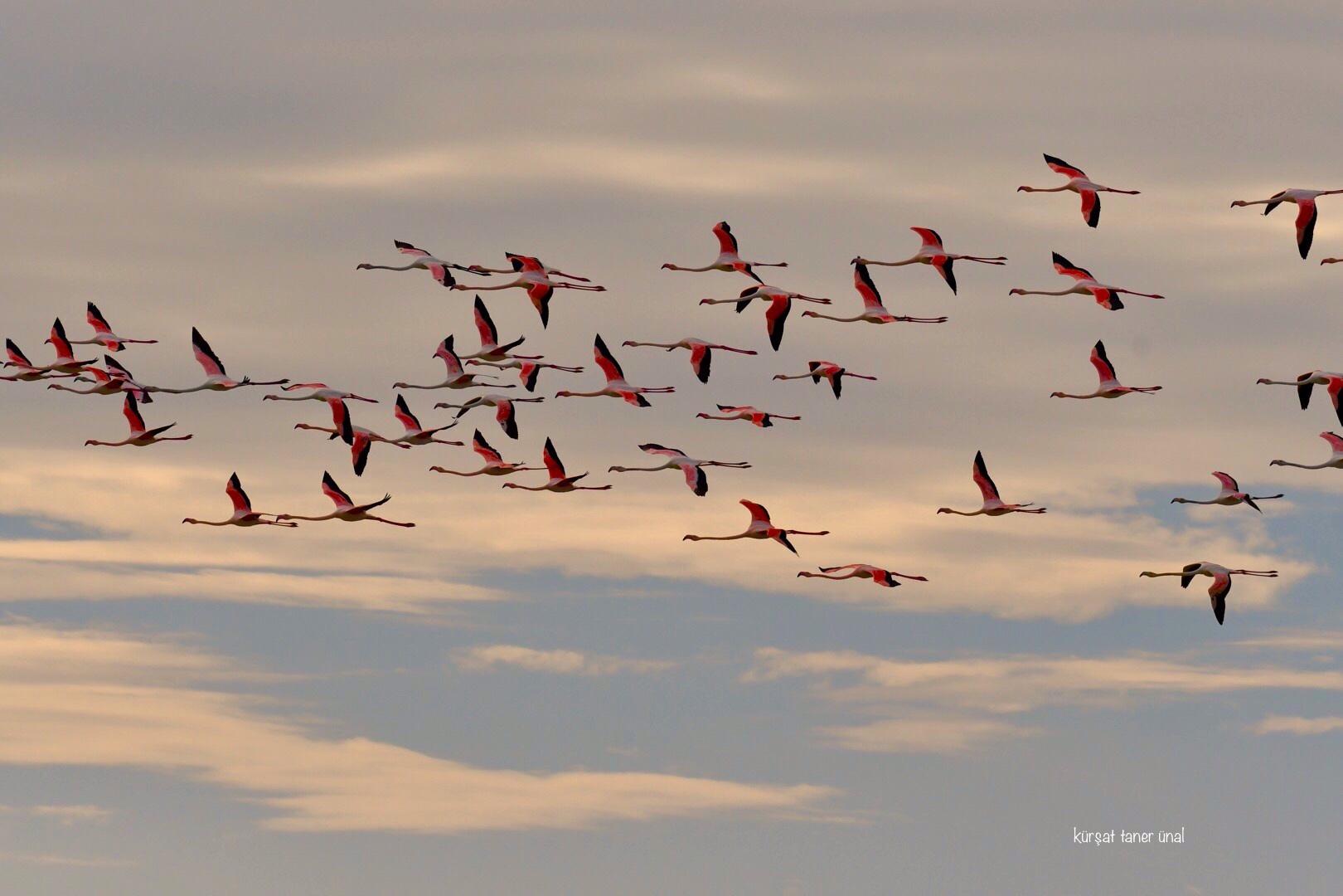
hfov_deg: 6.9
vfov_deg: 4.6
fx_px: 11191
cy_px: 448
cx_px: 672
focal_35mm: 300
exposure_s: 1/6400
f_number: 7.1
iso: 640
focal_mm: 200
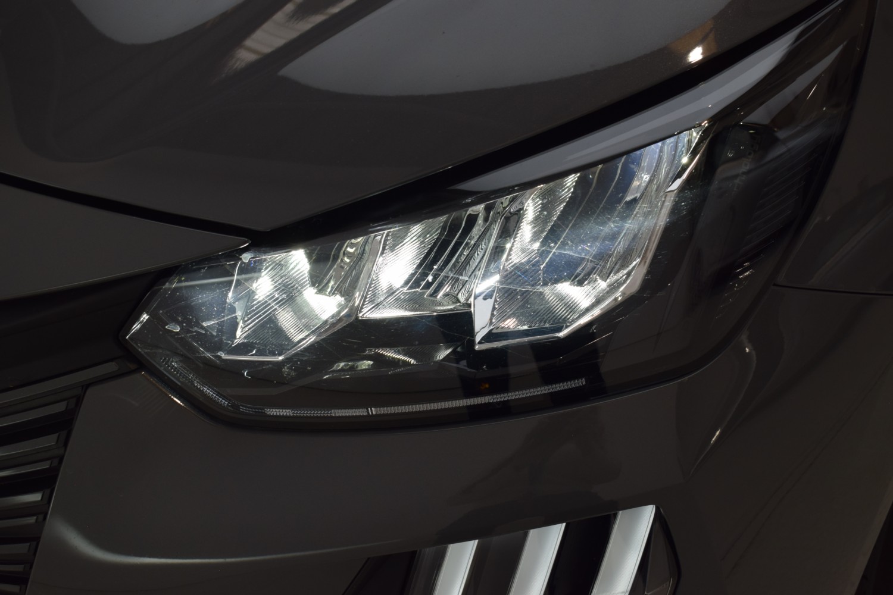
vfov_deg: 28.1
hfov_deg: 41.1
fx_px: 1191
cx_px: 446
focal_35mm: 48
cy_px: 298
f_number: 7.1
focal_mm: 32
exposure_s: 1/200
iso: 400
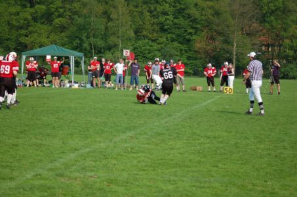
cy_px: 98
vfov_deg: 11.7
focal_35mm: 117
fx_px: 963
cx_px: 148
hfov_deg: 17.5
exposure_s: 1/1000
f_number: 4.5
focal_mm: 78
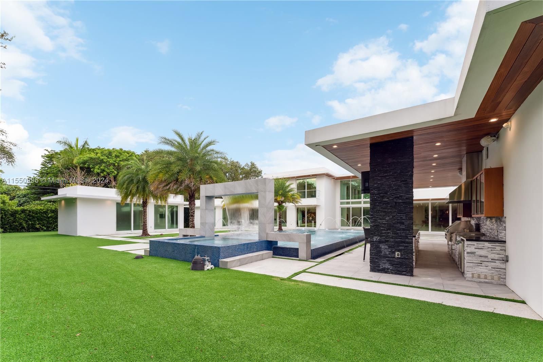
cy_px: 181
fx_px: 211
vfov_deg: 81.2
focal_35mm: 14
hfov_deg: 104.3
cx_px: 272
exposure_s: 1/40
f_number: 9
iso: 200
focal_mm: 14
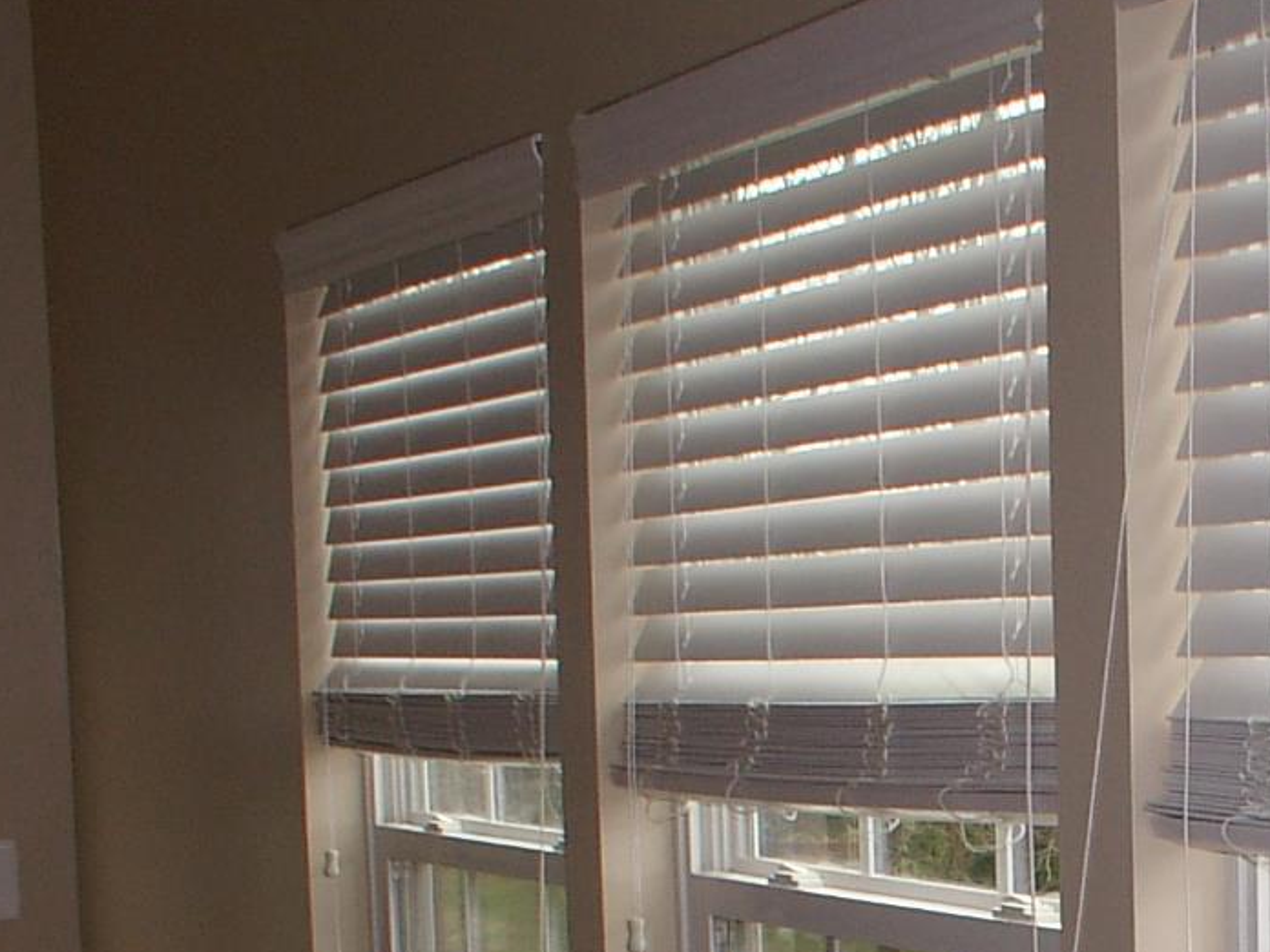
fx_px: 3119
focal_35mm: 85
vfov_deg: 16.9
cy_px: 994
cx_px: 1206
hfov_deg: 22.3
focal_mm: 5.8
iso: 100
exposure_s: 1/75
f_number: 4.4
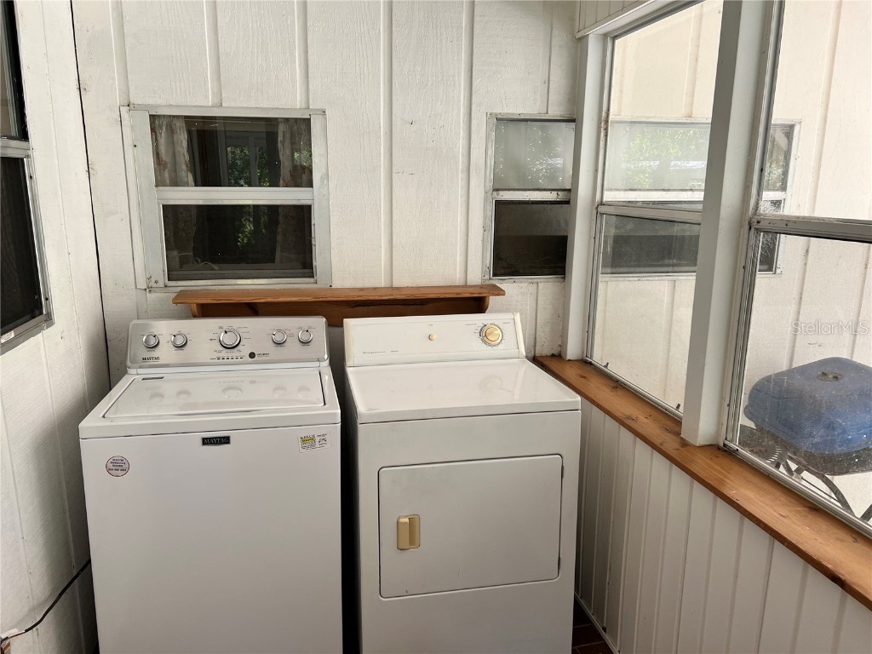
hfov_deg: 67.3
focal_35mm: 26
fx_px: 655
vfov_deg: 53.1
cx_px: 436
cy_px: 327
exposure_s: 1/121
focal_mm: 5.7
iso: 64
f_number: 1.5
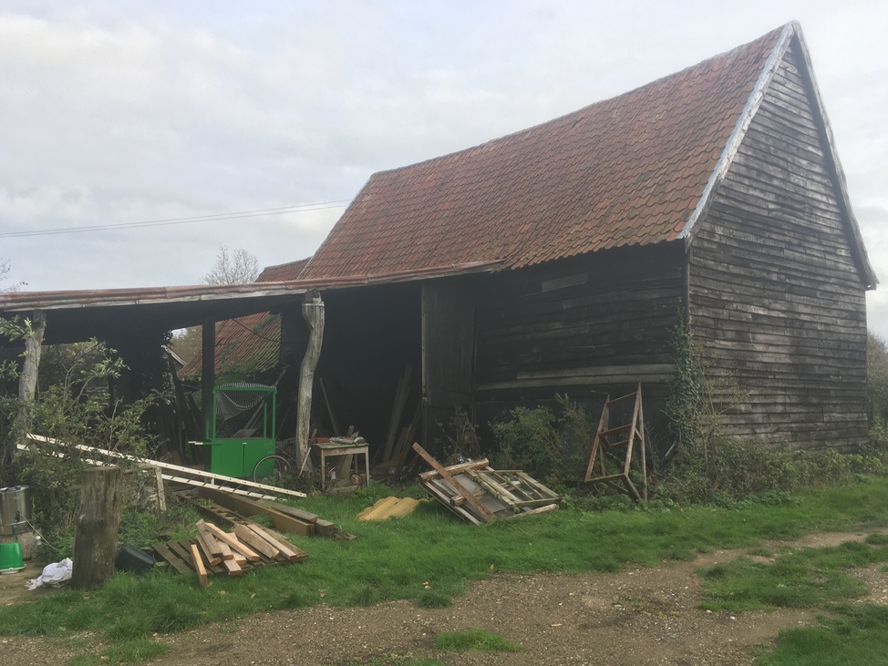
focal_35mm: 30
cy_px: 335
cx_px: 448
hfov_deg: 60.0
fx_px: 770
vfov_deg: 46.8
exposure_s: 1/287
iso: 25
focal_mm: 4.15
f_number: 2.2
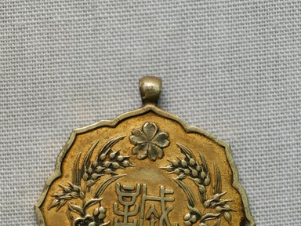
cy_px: 202
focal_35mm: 144
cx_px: 137
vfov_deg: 10.3
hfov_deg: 13.7
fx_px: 1252
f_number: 6.3
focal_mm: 60
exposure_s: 1/30
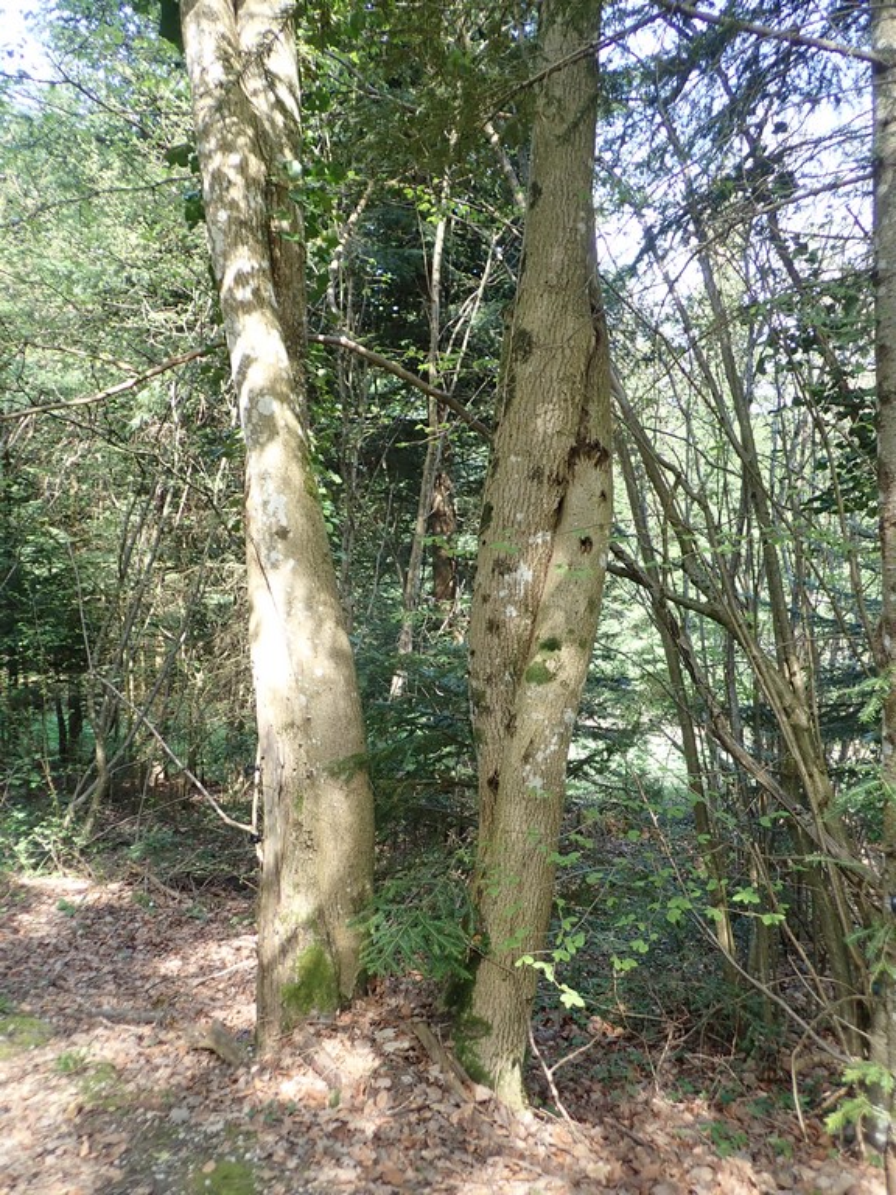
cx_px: 448
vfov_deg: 60.0
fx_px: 1035
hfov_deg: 46.8
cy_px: 598
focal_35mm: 30
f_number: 2.3
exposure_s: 1/100
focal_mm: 5.5
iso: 100
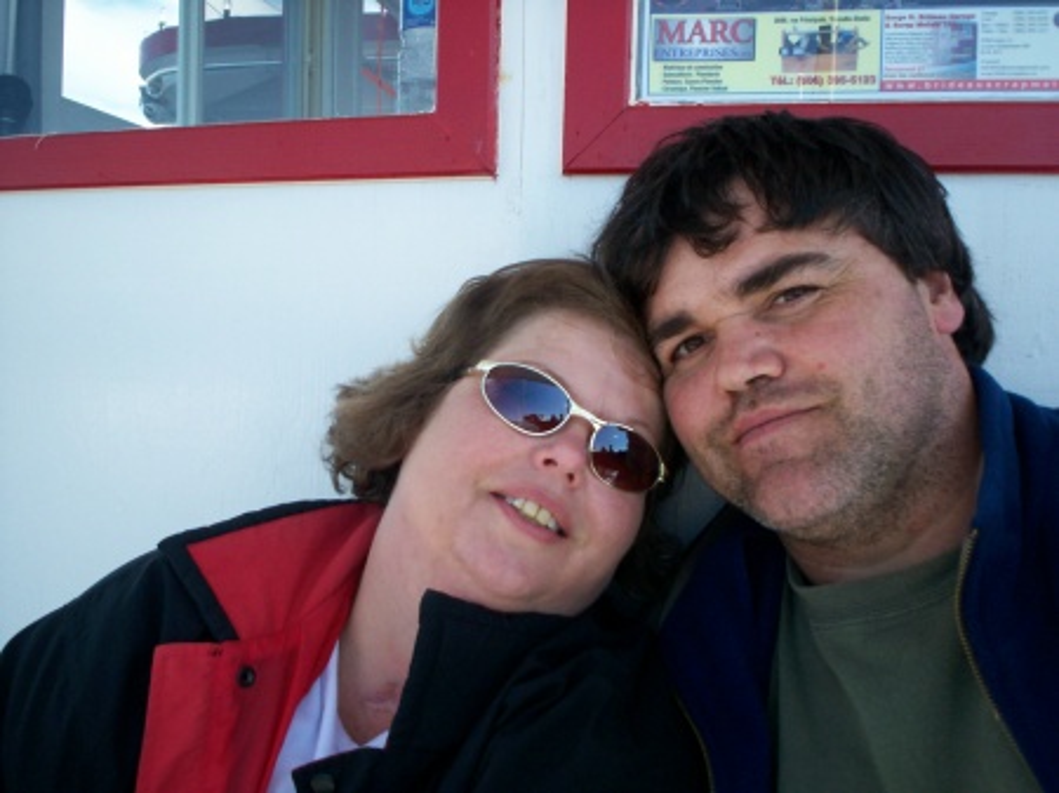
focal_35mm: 36
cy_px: 396
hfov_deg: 51.4
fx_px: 1101
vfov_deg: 39.6
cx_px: 530
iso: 100
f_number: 4.5
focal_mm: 5.9
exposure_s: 1/232
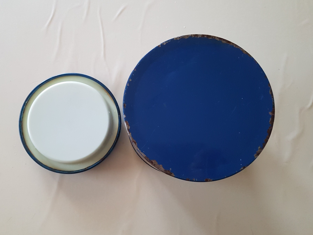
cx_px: 156
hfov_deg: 67.3
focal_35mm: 26
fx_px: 235
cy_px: 118
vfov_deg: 53.1
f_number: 1.7
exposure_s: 1/20
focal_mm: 4.2
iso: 250
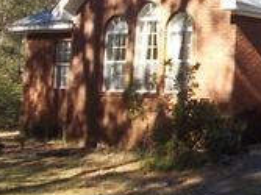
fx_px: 588
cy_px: 9
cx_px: 358
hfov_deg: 22.0
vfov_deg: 18.5
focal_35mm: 78
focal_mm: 4.6
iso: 80
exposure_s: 1/200
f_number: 3.2
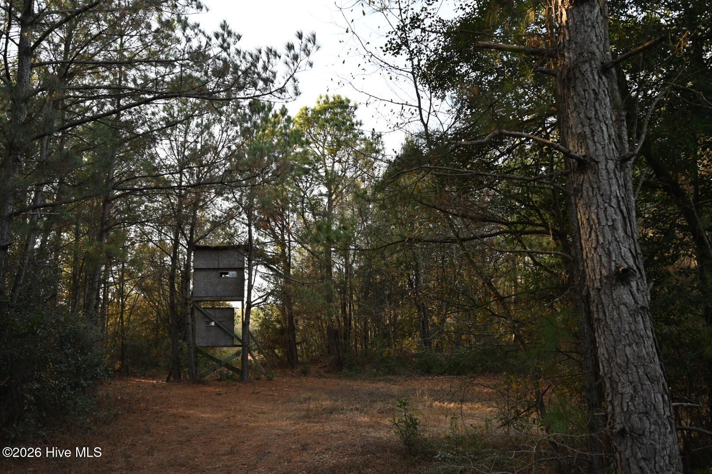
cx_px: 356
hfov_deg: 61.9
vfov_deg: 43.6
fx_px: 593
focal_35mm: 30
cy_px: 237
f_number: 4.5
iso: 200
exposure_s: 1/250
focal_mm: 30
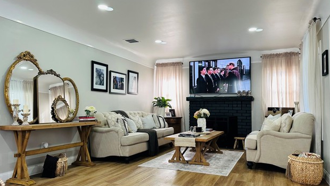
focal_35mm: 27
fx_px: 236
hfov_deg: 69.9
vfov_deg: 42.9
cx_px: 164
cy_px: 99
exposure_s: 1/120
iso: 200
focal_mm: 6.86
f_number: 1.78
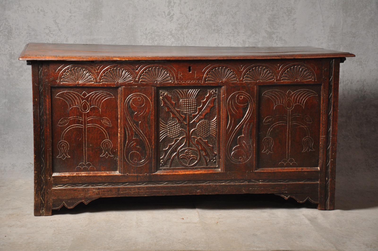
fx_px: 818
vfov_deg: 17.4
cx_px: 189
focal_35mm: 78
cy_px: 126
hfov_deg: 26.0
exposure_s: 1/60
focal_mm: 52
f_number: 5
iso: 640
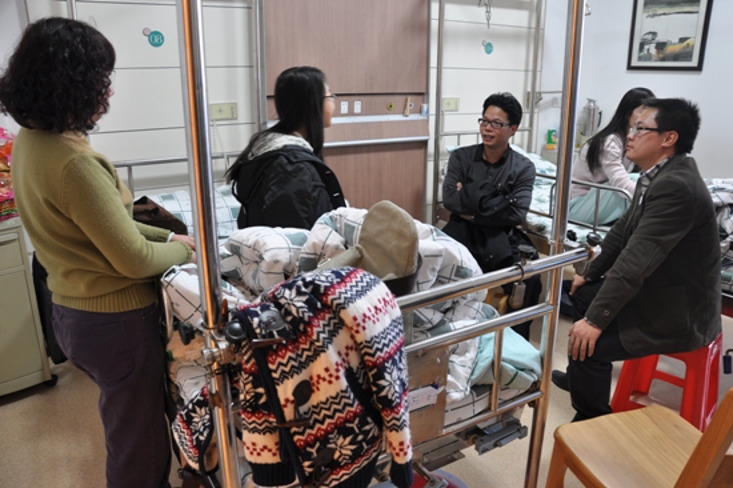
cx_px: 366
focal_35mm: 27
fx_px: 549
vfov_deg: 47.9
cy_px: 244
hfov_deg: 67.4
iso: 200
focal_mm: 18
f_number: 5
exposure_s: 1/4
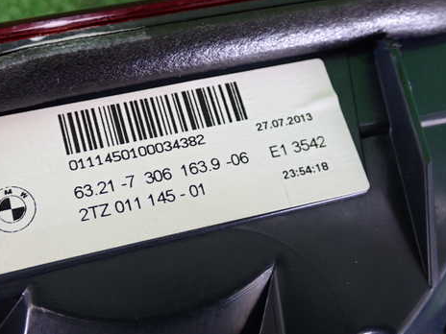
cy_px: 150
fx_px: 683
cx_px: 169
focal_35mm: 53
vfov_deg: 27.5
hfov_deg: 36.0
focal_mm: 7.31
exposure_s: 1/50
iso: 250
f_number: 2.8
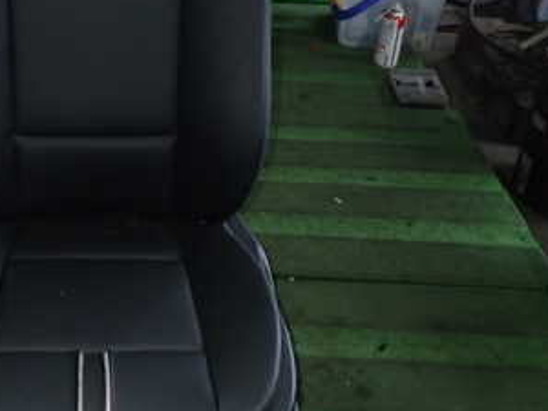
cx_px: 97
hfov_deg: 36.7
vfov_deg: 29.0
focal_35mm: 50
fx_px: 792
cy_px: 155
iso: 320
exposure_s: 1/30
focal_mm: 4.5
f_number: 5.6
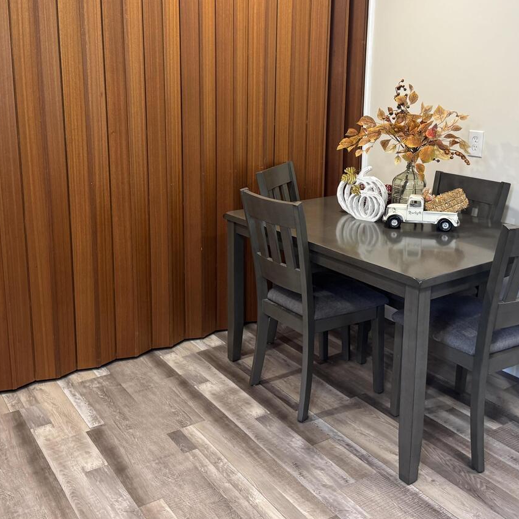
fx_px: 611
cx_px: 248
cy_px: 201
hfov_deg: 46.0
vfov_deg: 45.7
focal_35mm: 36
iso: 250
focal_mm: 6.76
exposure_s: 1/60
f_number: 1.78
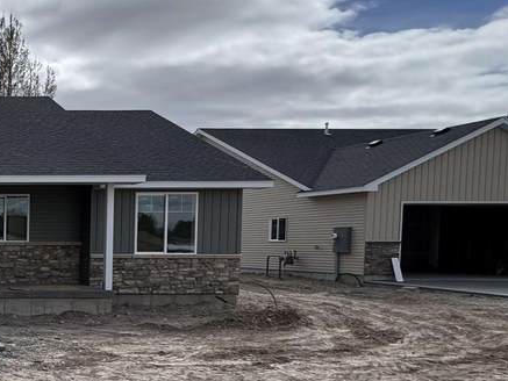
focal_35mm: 41
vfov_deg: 34.5
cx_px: -148
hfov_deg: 33.7
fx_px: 602
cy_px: 278
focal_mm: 2.22
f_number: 2.2
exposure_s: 1/1976
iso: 40
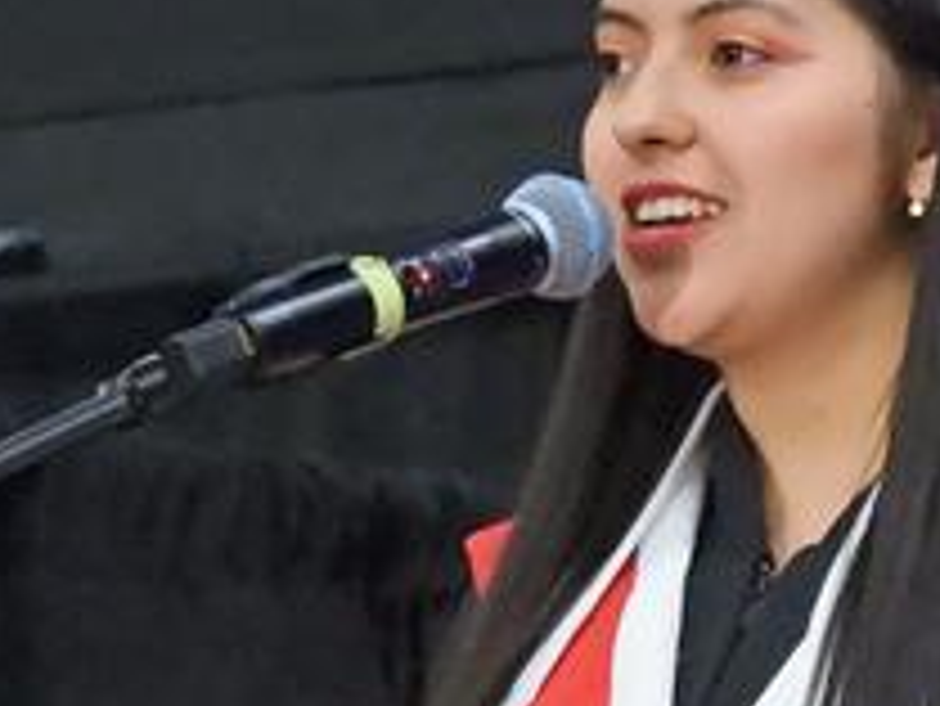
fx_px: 21845
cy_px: 414
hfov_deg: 2.5
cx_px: 765
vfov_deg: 1.9
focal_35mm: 804
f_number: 5
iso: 3200
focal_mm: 62.5
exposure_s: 1/50
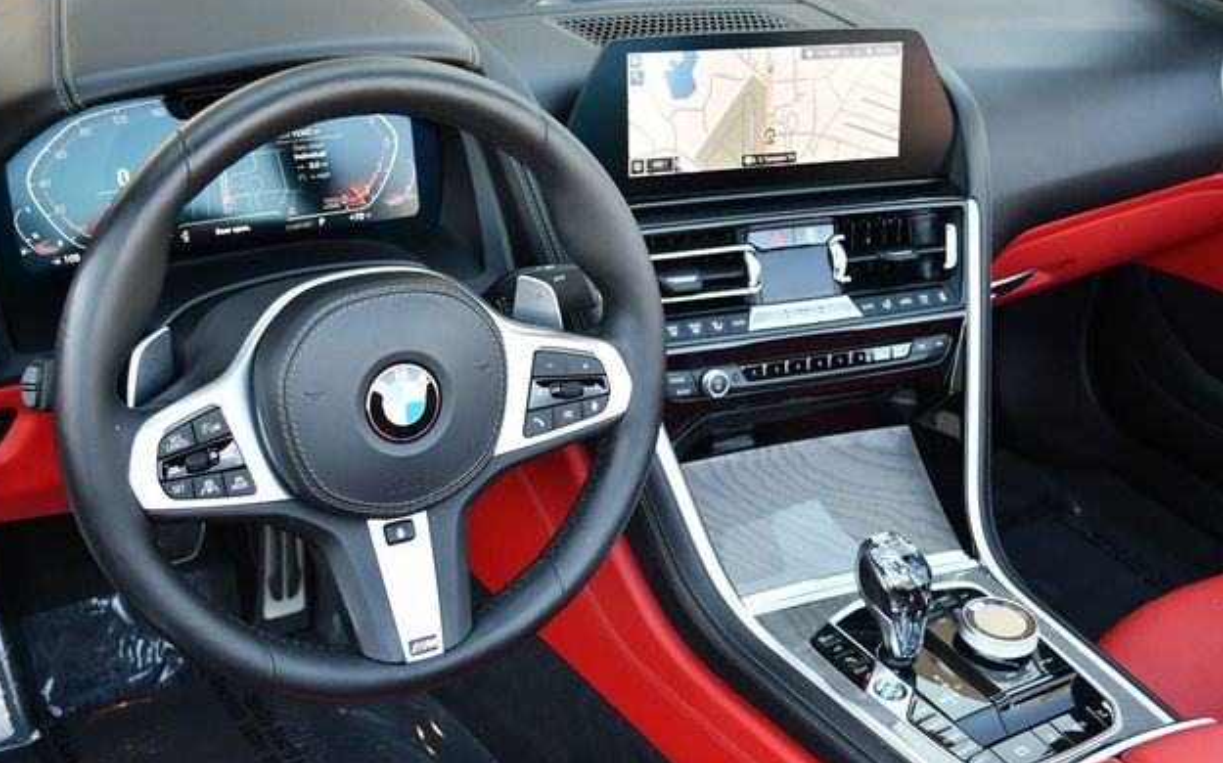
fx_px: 1533
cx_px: 599
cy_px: 403
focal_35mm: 46
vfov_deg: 28.0
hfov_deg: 43.5
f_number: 3.8
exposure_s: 1/250
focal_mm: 22
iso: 720
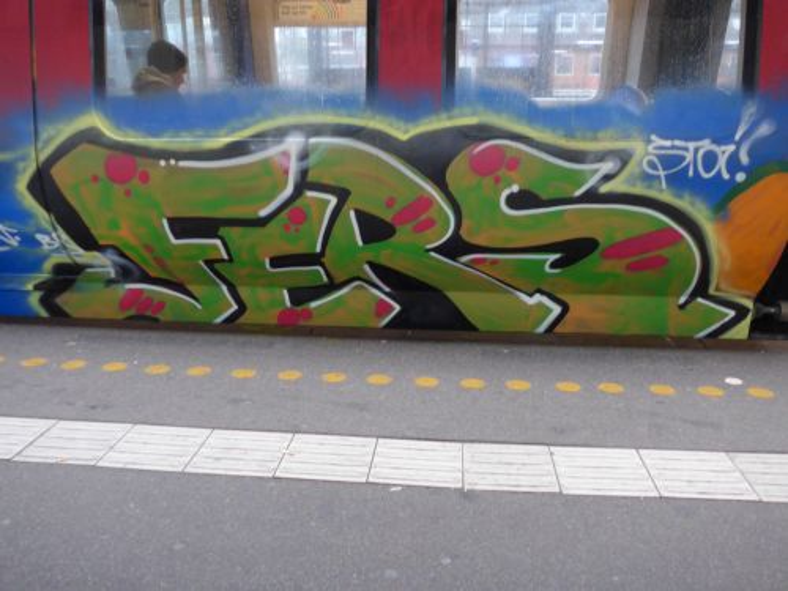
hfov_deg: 61.7
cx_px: 394
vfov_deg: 48.2
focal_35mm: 29
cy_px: 296
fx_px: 660
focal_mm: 6
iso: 400
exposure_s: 1/40
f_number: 2
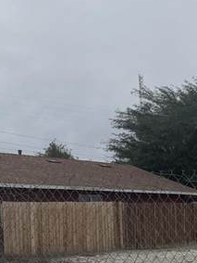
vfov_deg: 23.3
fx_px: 615
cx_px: 308
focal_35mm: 81
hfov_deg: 16.4
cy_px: 253
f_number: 1.78
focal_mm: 6.76
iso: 80
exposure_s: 1/4975
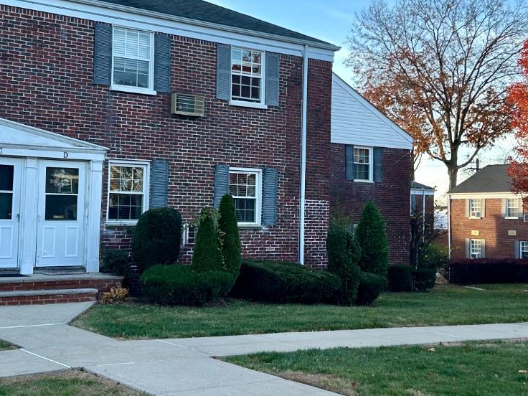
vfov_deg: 27.5
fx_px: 808
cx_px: 311
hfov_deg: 36.1
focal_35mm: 53
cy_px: 161
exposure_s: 1/769
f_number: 1.5
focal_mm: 5.7
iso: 50
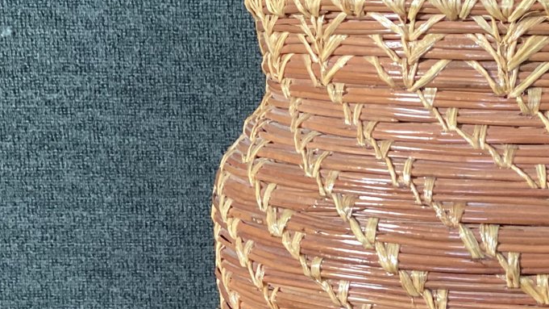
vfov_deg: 15.9
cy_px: 273
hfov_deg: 26.8
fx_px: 1092
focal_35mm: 75
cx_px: 540
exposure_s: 1/40
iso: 320
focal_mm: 3.3
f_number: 2.4
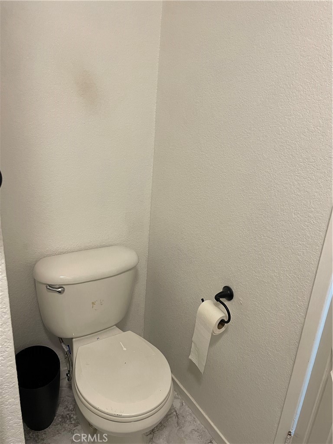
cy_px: 222
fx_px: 333
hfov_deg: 53.1
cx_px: 166
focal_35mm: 26
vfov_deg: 67.3
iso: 160
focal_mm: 4.2
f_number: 1.6
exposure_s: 1/60
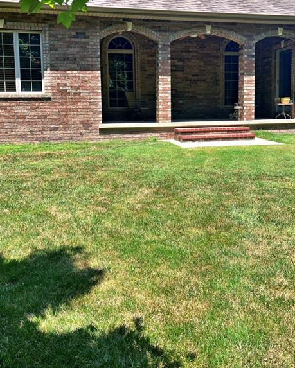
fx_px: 371
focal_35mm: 34
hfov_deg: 43.4
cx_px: 149
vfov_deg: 52.3
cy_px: 139
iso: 50
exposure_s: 1/1558
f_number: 1.6
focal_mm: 5.1
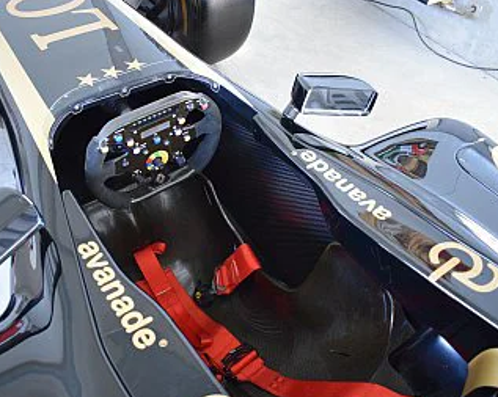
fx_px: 471
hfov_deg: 55.5
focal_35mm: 32
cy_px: 203
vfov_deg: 45.7
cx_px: 214
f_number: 3.5
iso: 2500
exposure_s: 1/60
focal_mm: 18
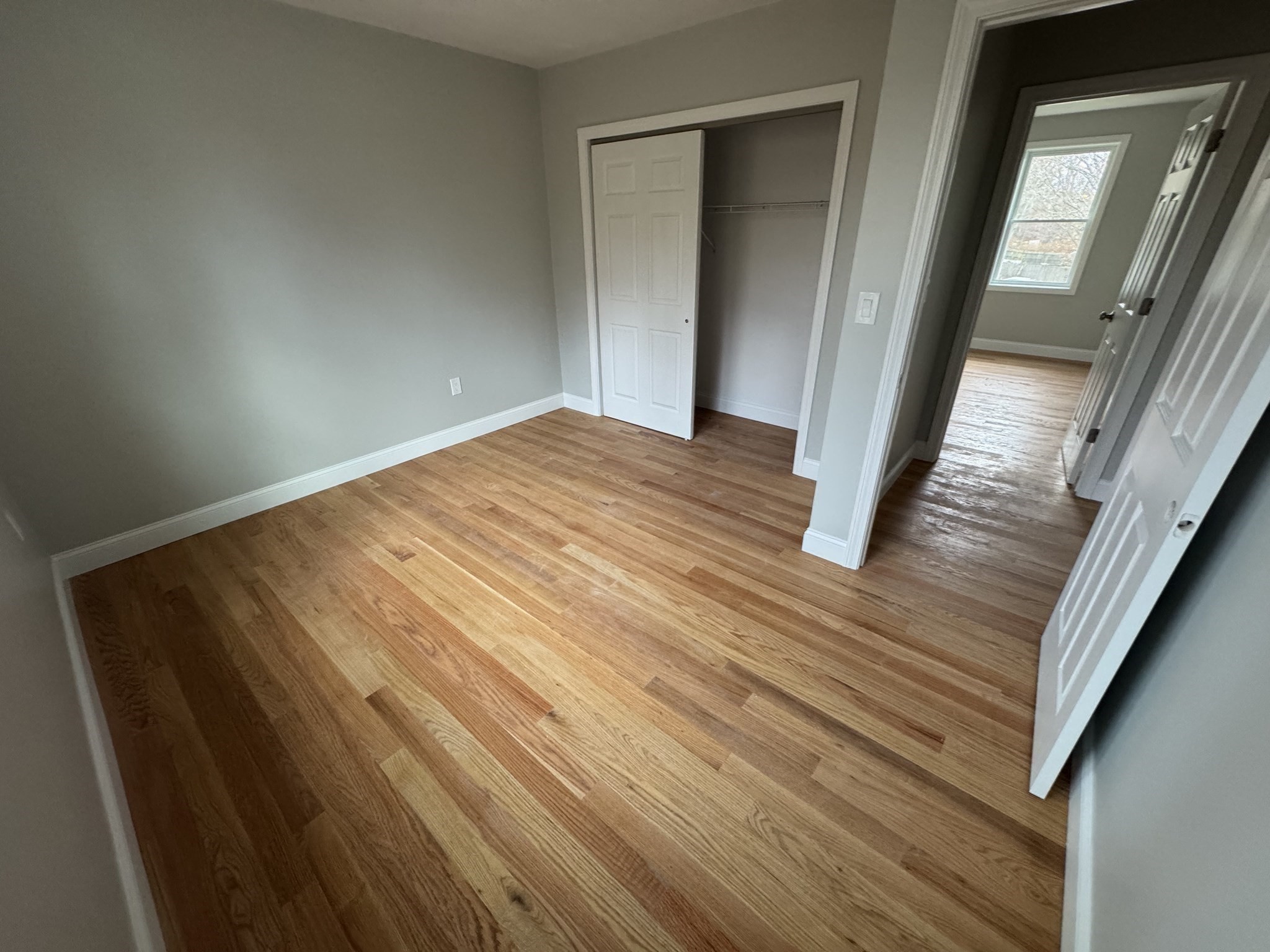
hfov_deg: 102.1
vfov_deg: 85.7
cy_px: 476
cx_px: 635
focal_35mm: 14
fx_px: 514
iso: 320
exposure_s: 1/63
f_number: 2.2
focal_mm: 2.22
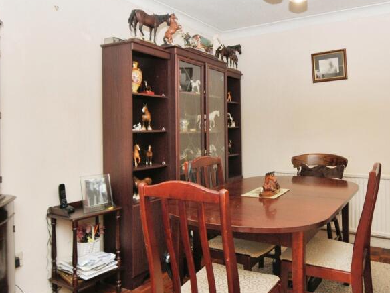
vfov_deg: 49.9
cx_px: 261
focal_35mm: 28
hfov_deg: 62.1
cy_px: 132
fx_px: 314
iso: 500
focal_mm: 11
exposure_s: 1/60
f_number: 6.3
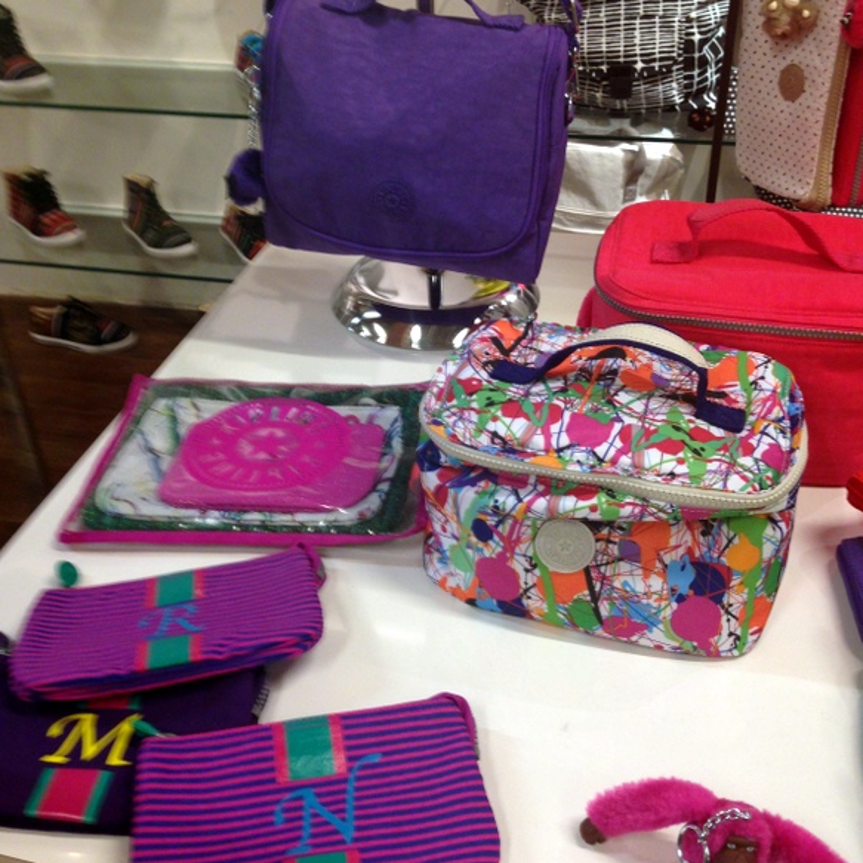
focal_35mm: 40
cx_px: 431
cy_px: 360
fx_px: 1128
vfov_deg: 41.7
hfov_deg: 41.9
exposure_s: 1/20
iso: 80
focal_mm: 4.12
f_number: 2.4
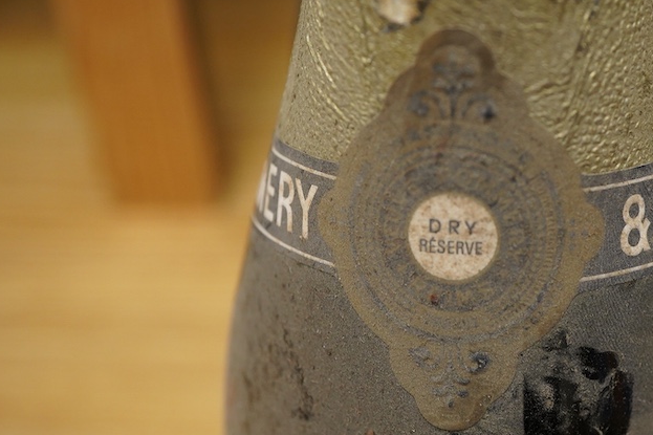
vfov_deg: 20.9
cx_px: 459
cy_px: 263
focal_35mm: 65
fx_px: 1179
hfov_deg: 30.6
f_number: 7.1
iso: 1250
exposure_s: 1/125
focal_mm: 30
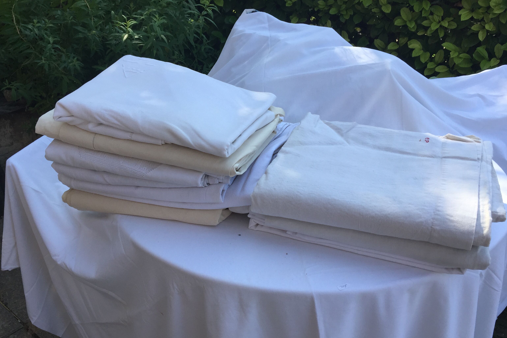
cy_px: 192
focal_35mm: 32
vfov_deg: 41.0
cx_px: 248
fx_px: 451
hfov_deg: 58.7
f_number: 2.2
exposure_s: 1/638
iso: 32
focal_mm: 4.15
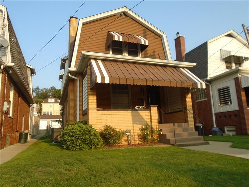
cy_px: 94
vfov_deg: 53.1
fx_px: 187
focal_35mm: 26
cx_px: 124
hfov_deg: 67.3
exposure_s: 1/400
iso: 100
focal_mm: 4.6
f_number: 3.2
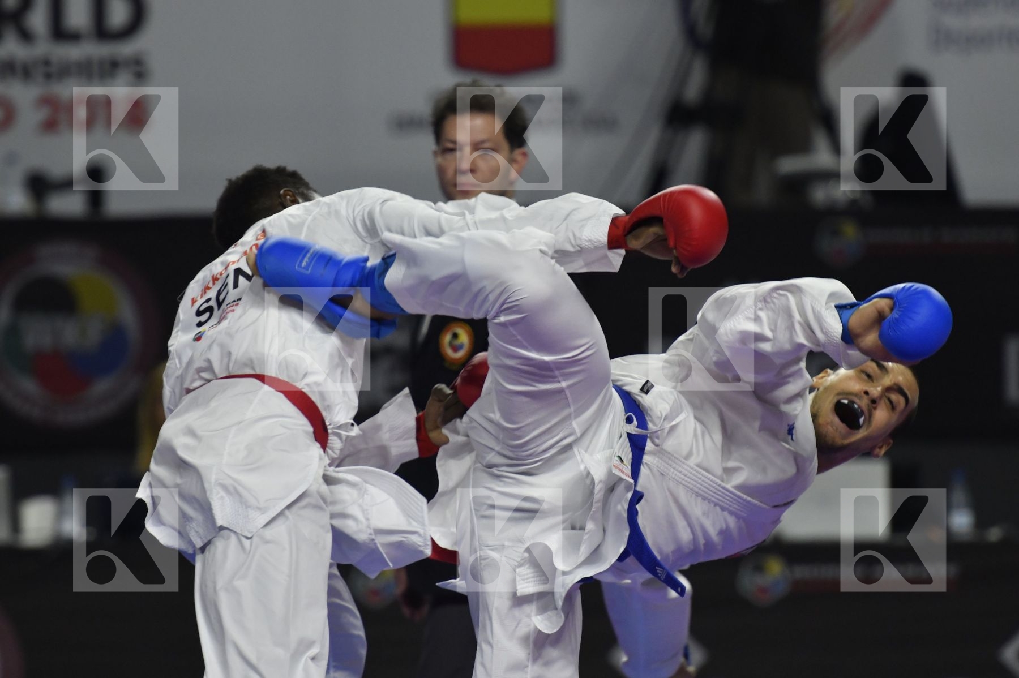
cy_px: 339
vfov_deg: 3.3
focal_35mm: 420
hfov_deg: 4.9
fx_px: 11881
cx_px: 510
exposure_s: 1/800
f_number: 4
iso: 1250
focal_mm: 280
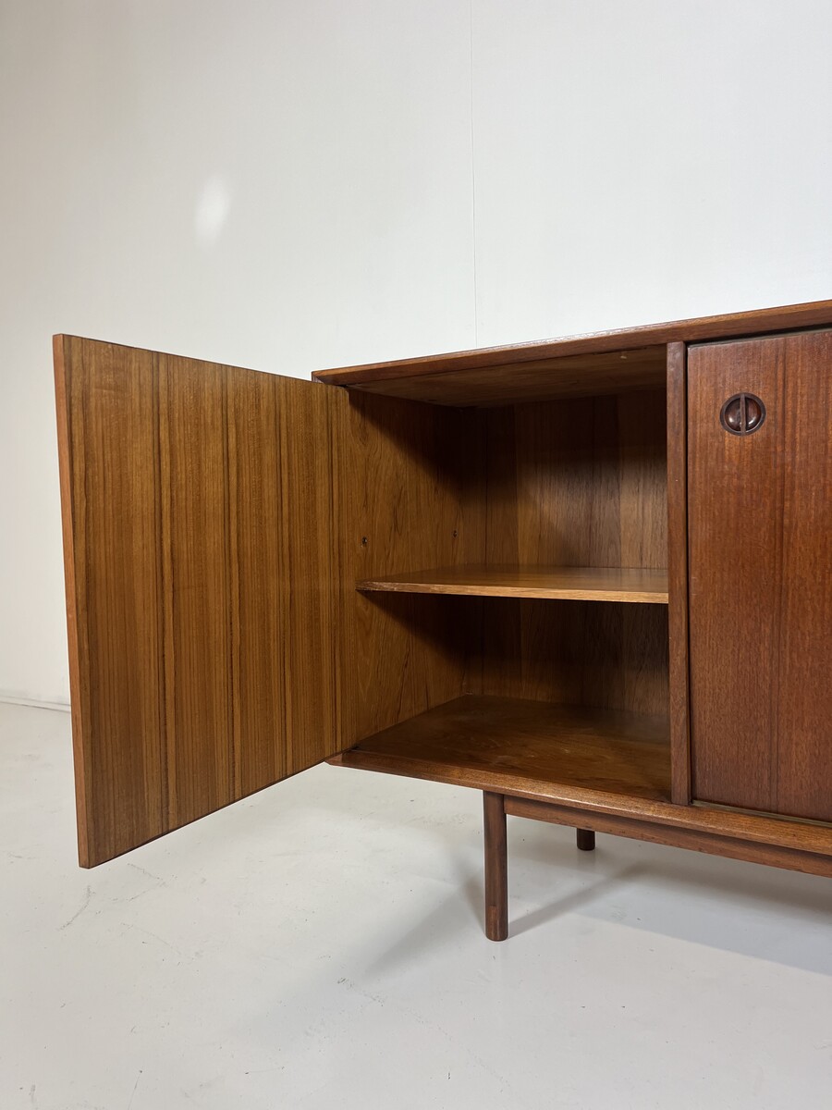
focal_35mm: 26
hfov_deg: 53.1
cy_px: 555
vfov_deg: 67.3
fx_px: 833
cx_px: 416
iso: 80
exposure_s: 1/100
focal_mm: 5.7
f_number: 1.5
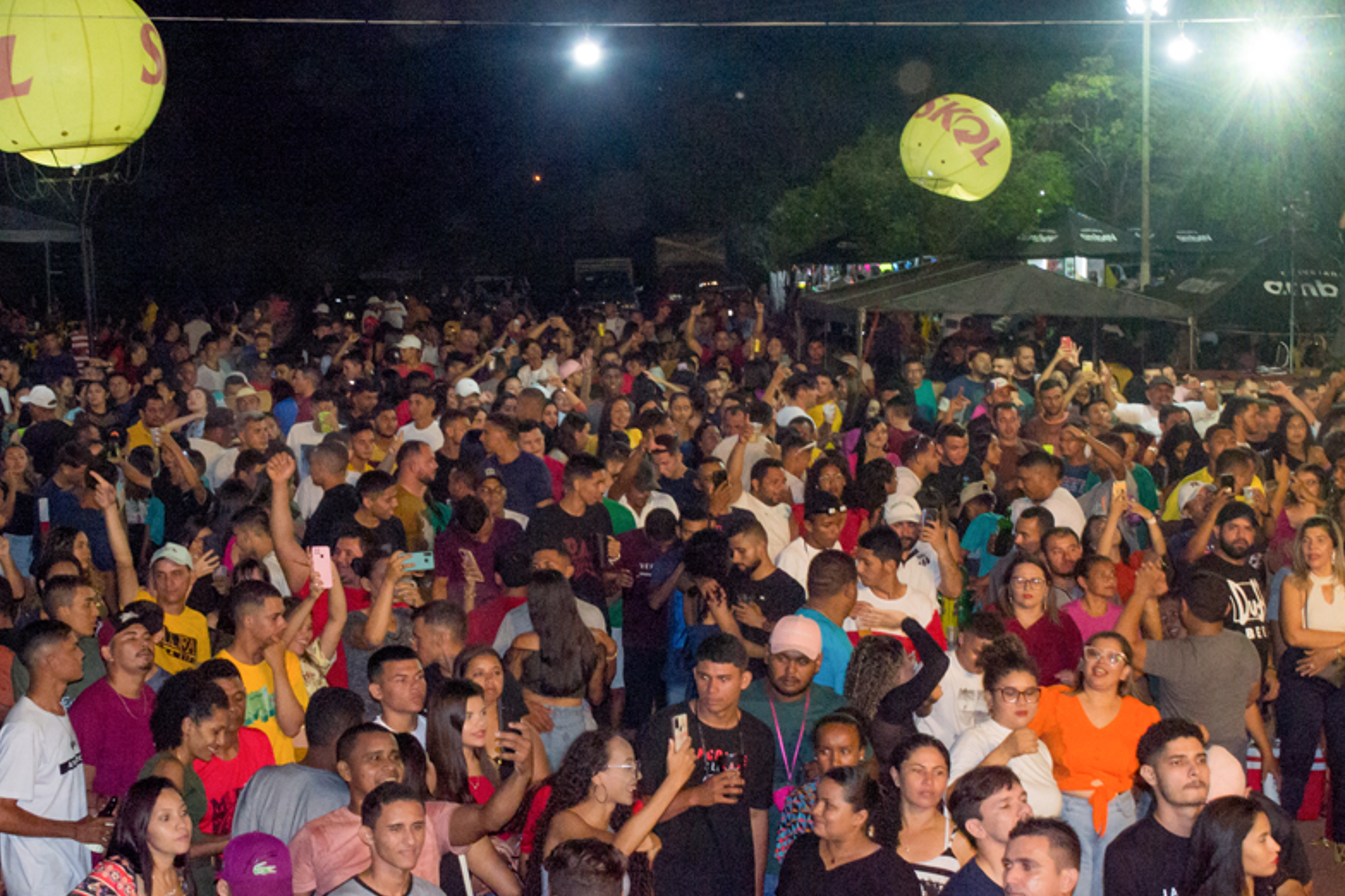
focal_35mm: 69
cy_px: 445
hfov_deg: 29.2
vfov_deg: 19.7
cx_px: 531
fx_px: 2578
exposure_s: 1/60
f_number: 8
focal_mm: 36
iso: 3200
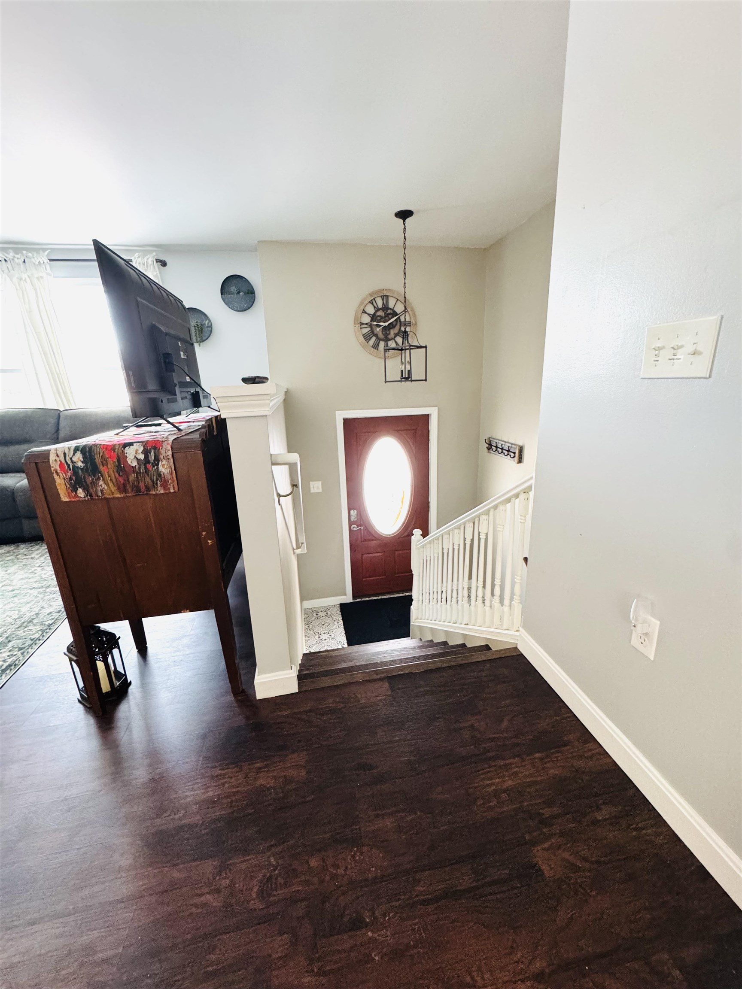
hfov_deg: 85.7
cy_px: 494
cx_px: 371
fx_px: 400
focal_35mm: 14
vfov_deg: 102.1
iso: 640
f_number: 2.2
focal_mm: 2.22
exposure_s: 1/60
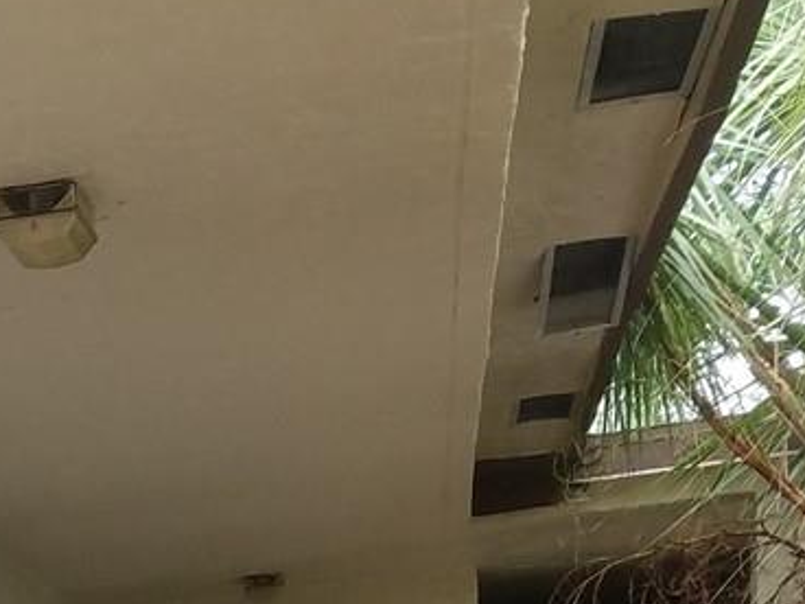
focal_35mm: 113
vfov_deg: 12.0
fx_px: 2628
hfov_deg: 14.8
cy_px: 1112
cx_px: -726
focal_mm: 4.2
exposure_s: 1/214
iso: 50
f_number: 1.7
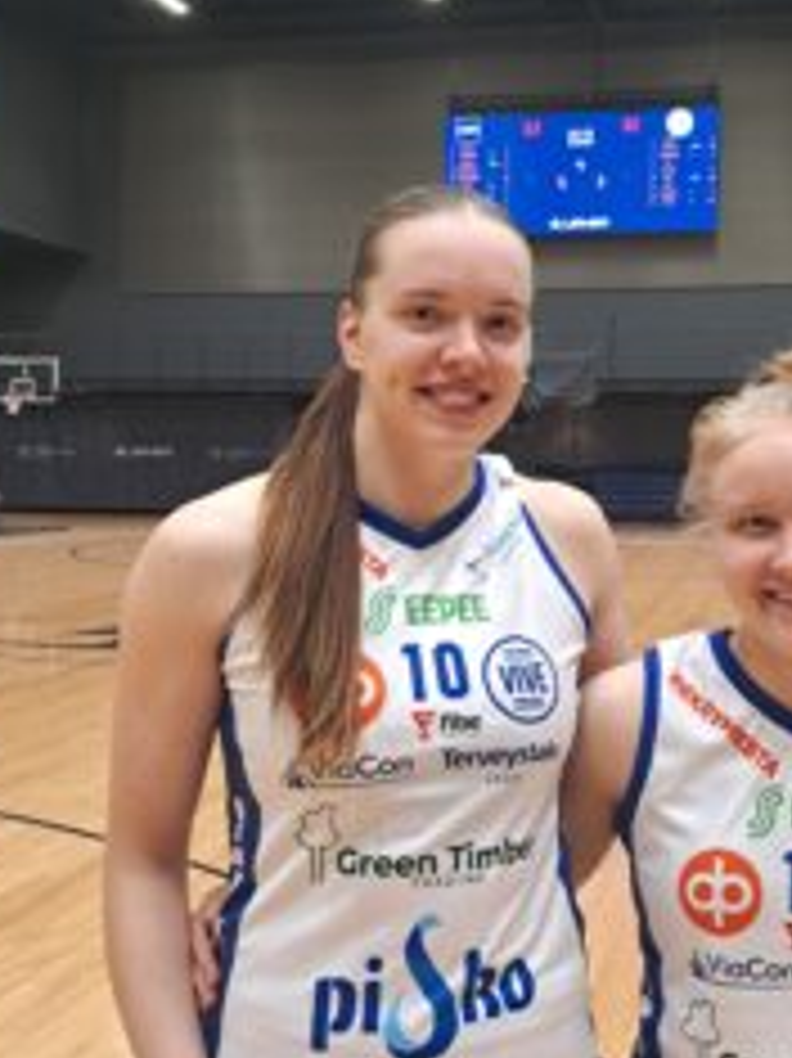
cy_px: 455
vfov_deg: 41.2
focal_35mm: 46
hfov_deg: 31.2
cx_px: 536
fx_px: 1405
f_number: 1.8
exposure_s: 1/50
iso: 200
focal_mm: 4
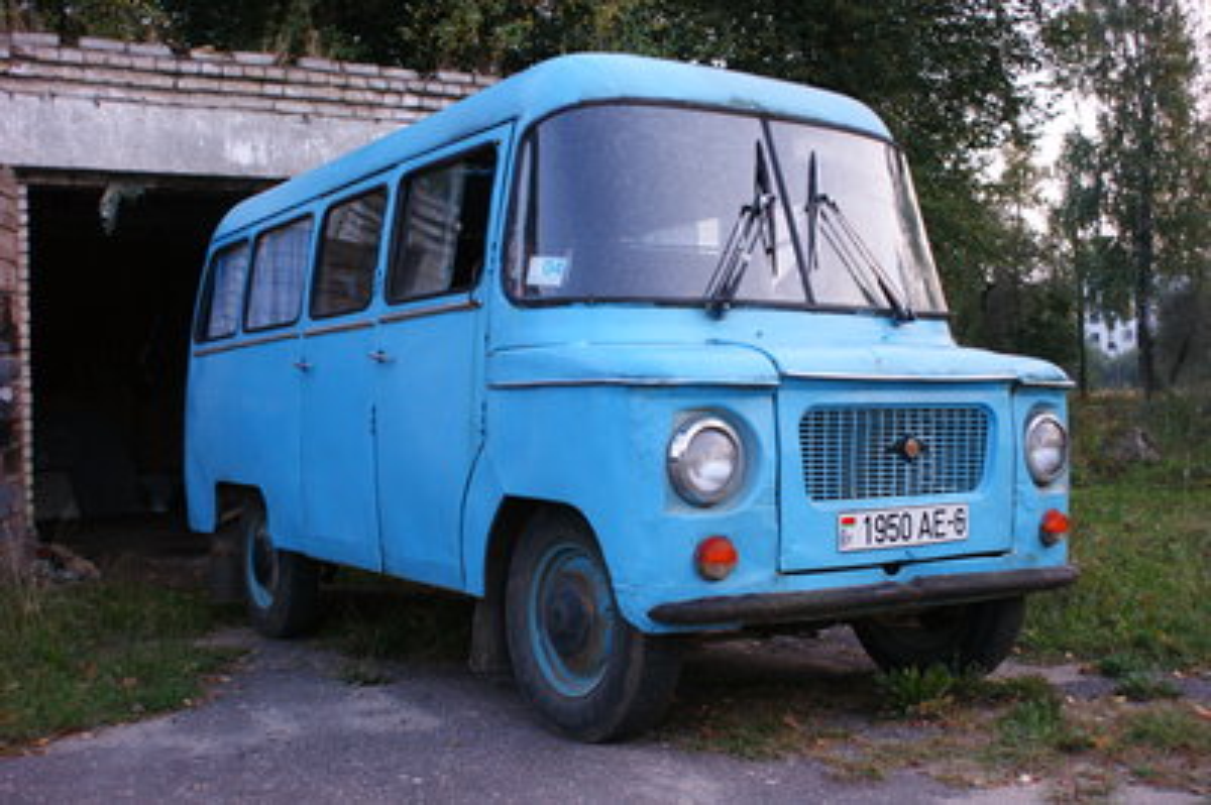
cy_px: 402
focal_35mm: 39
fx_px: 1311
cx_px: 606
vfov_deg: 34.2
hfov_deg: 49.6
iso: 400
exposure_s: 1/15
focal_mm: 26
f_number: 4.5
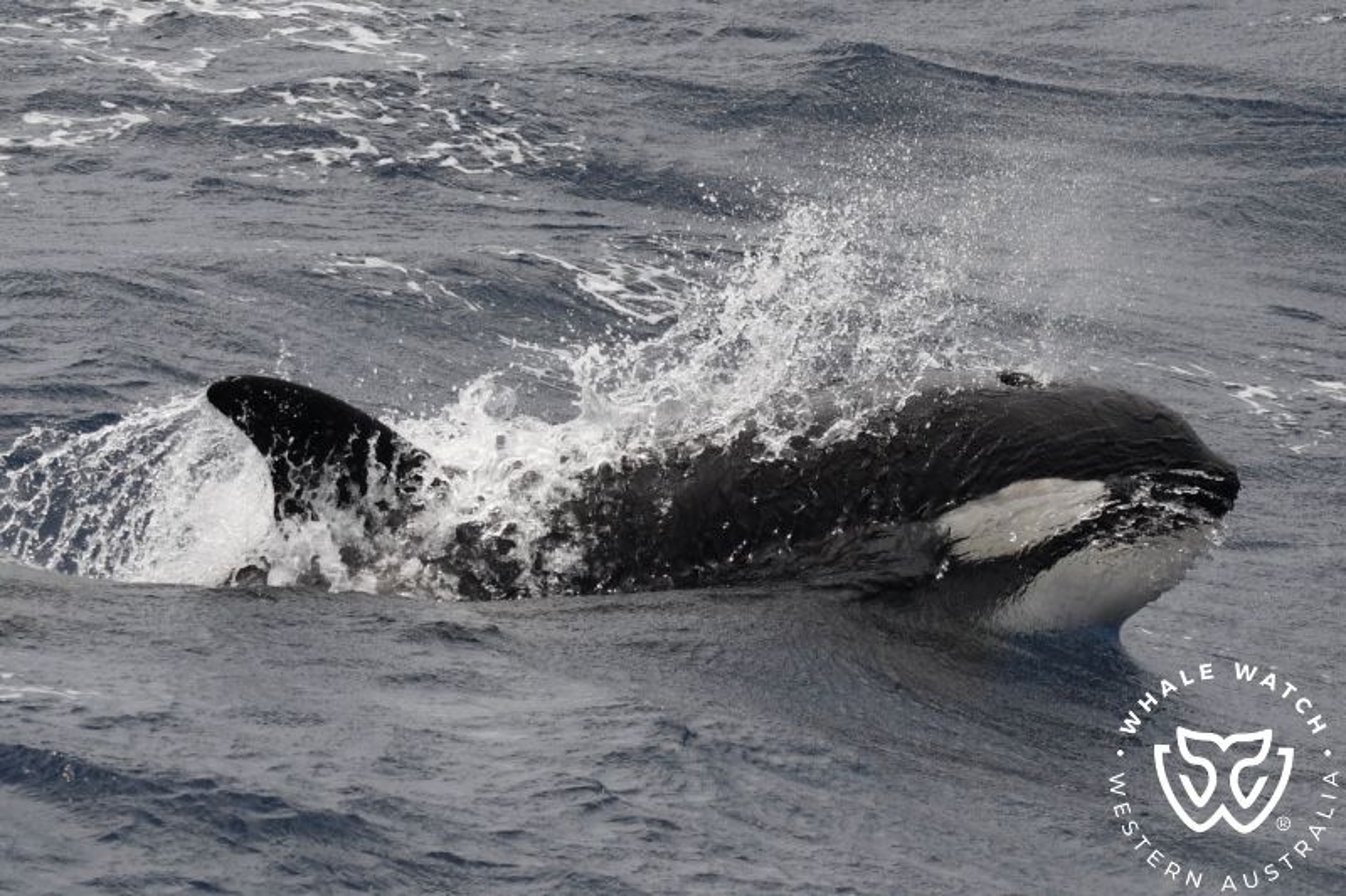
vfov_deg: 5.2
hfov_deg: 7.9
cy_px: 448
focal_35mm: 262
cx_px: 673
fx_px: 9793
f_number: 8
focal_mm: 175
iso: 400
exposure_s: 1/2000
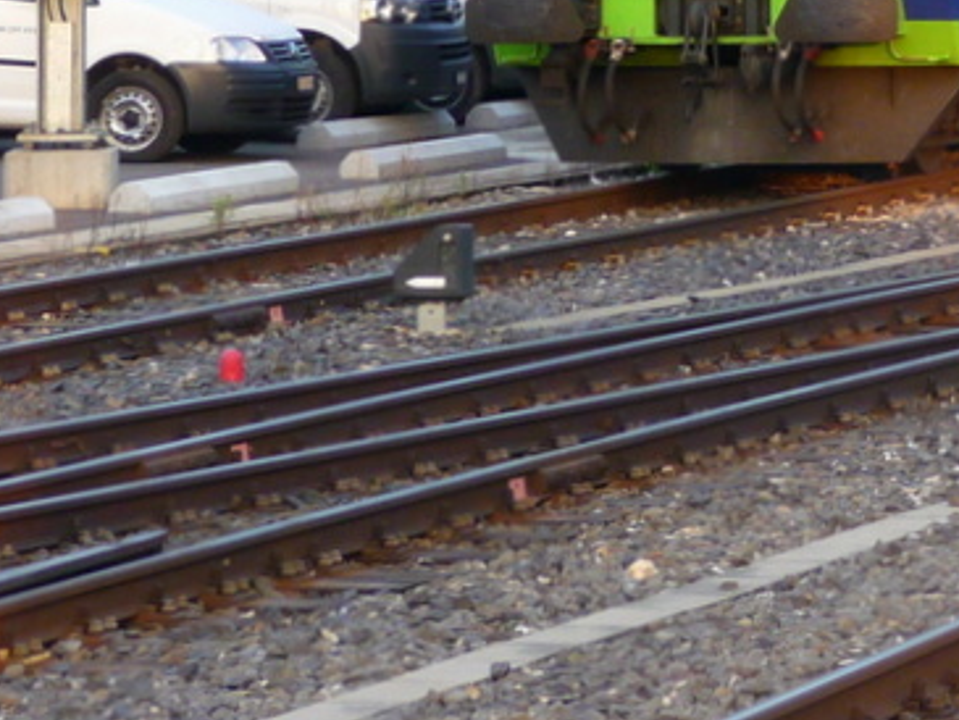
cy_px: -229
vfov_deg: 5.2
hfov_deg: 7.0
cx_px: 1169
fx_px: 7815
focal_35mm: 282
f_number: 4.7
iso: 160
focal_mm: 17.5
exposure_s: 1/50
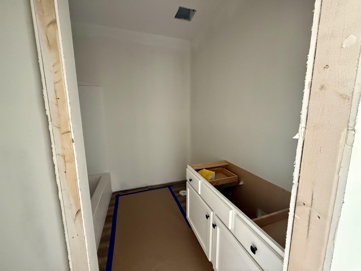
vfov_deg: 85.7
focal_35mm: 14
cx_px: 180
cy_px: 136
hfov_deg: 102.1
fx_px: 146
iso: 1000
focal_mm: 2.22
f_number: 2.2
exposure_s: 1/60
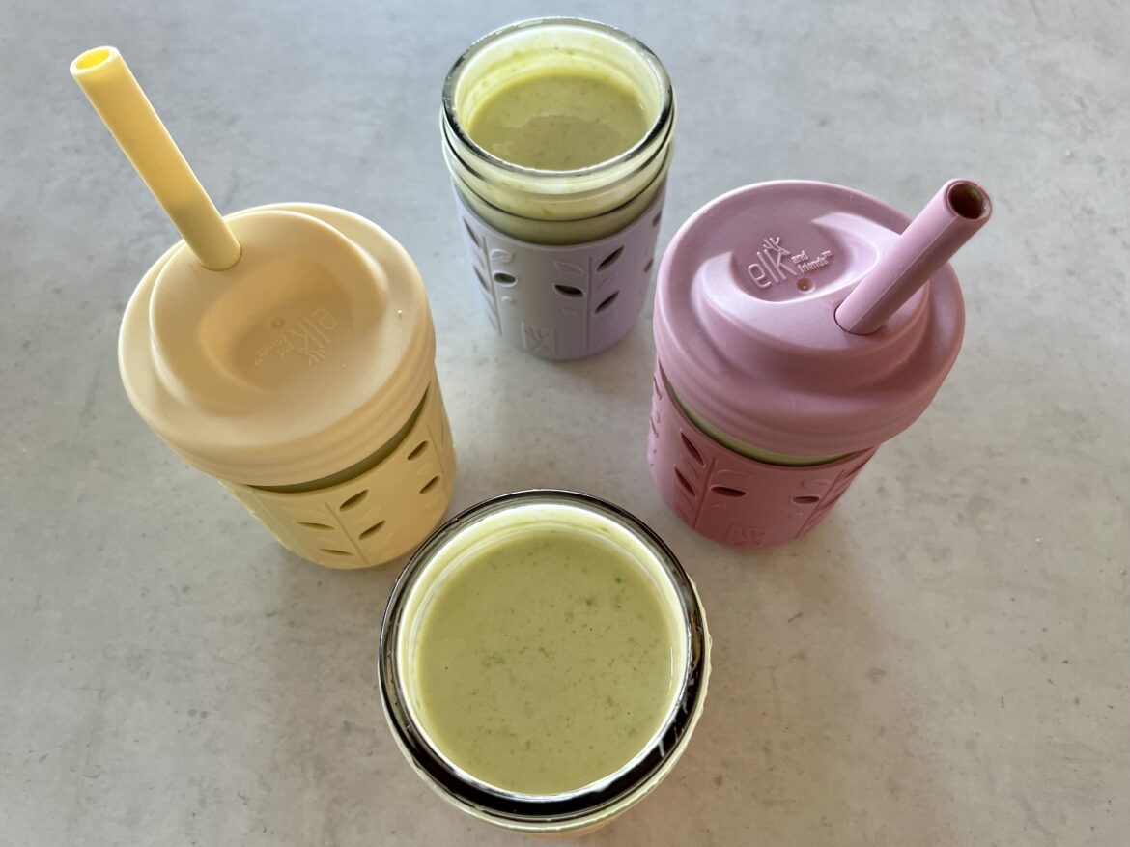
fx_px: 849
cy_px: 424
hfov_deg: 67.3
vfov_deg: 53.0
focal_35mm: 26
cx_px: 565
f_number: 1.6
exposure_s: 1/60
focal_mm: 4.2
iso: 160
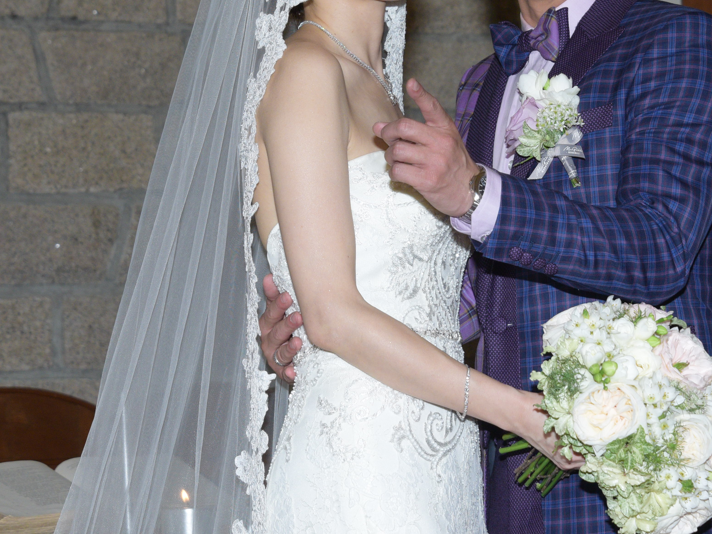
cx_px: 418
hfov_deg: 13.6
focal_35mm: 145
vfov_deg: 10.2
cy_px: 159
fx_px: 2983
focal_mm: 78
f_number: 8
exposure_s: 1/250
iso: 1250
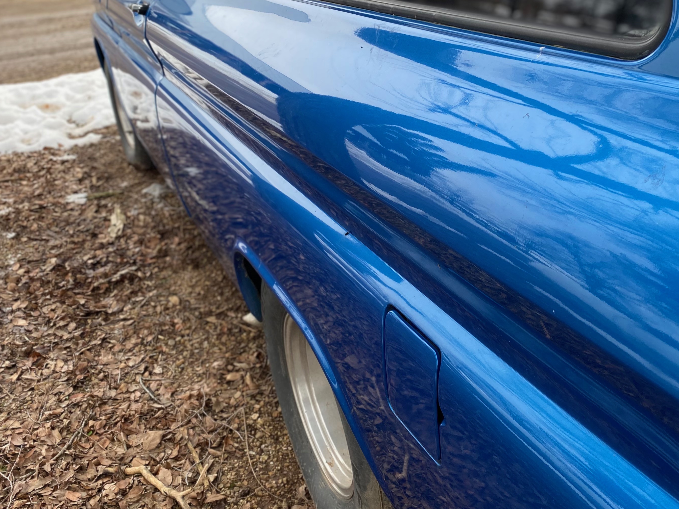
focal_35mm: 39
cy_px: 186
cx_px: 414
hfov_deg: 47.5
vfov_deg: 36.6
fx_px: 765
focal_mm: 4.25
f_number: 1.8
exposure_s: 1/215
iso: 32
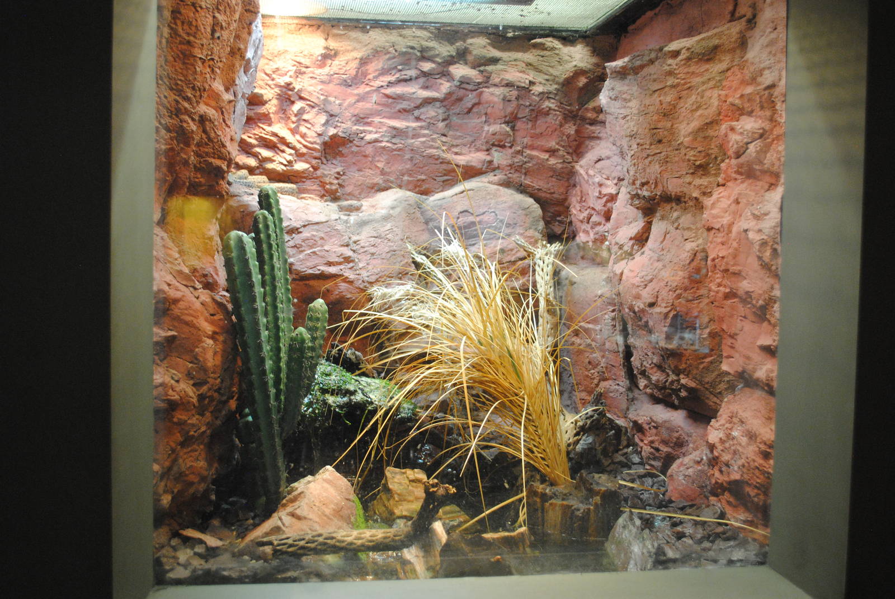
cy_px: 300
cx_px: 448
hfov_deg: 49.5
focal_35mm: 39
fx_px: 971
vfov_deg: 34.3
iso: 1000
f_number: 4.2
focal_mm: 26
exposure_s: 1/30
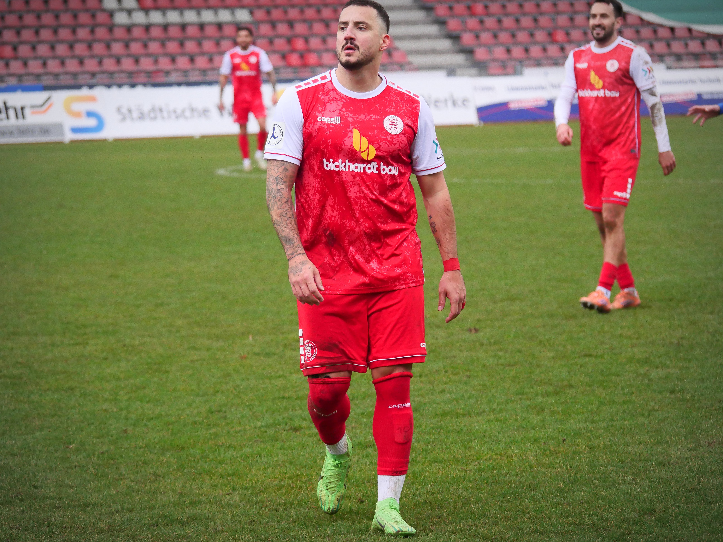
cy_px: 271
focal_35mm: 200
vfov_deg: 7.4
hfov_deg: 9.9
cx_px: 362
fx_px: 4177
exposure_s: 1/1600
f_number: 4
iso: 1600
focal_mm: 100
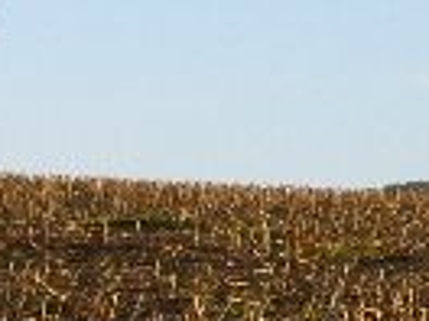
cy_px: -16
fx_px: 3012
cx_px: 1024
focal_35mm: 243
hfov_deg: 7.6
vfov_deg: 6.1
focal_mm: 6.6
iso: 80
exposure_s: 1/160
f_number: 6
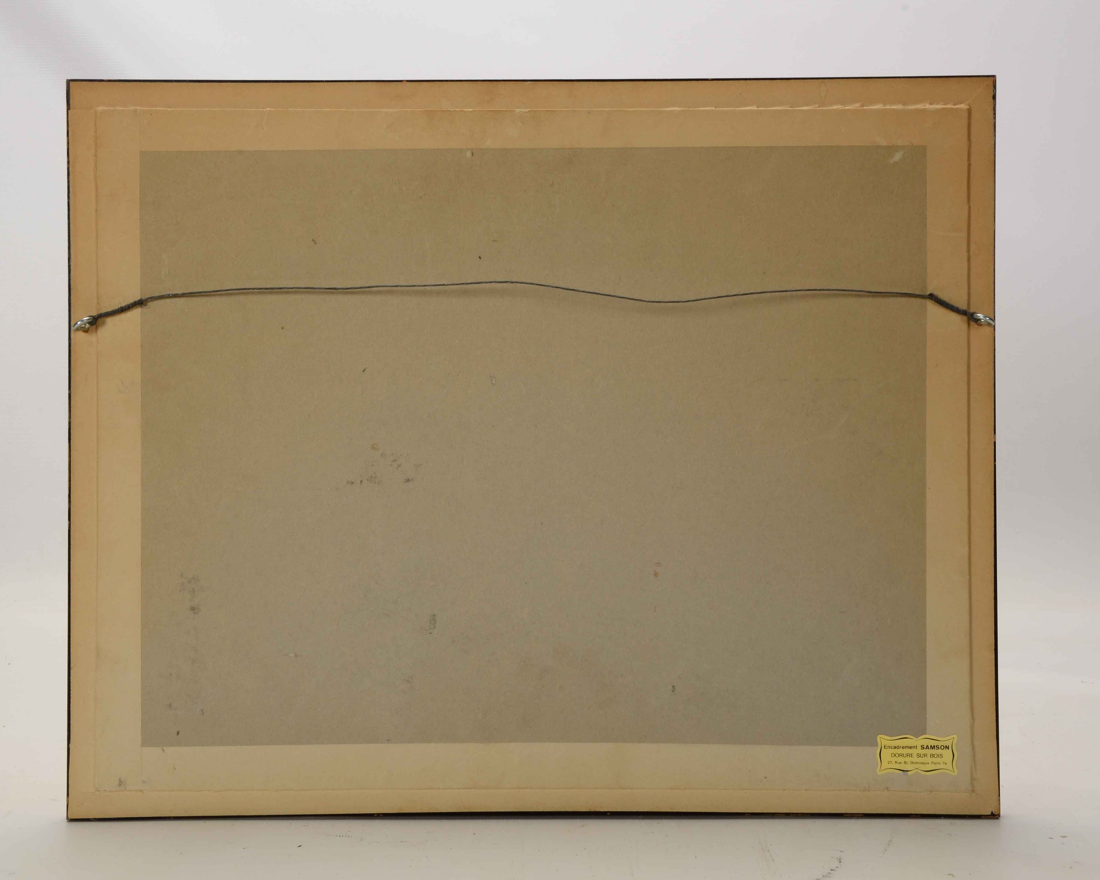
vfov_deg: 26.2
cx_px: 556
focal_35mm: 58
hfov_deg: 32.5
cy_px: 442
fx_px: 1888
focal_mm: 34
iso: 200
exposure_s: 1/160
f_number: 20
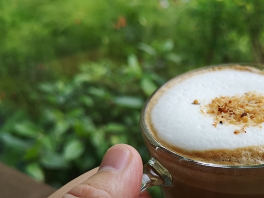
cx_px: 205
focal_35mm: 43
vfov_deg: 33.4
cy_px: 129
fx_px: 328
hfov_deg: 42.2
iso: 50
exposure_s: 1/294
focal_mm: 3.95
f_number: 1.8
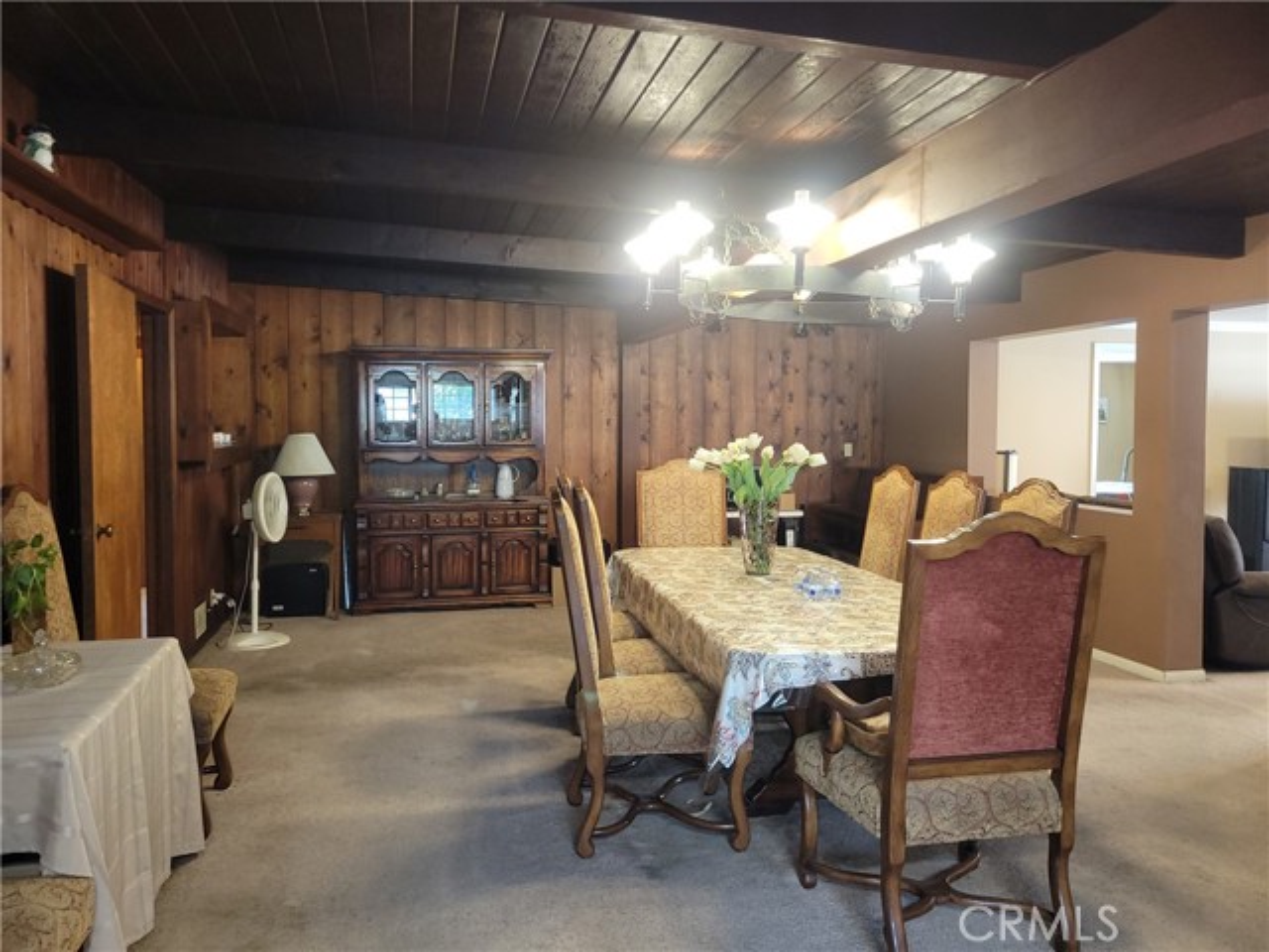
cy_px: 476
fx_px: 953
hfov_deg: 67.3
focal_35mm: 26
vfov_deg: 53.1
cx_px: 634
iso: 125
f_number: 1.8
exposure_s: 1/10.9
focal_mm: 5.4
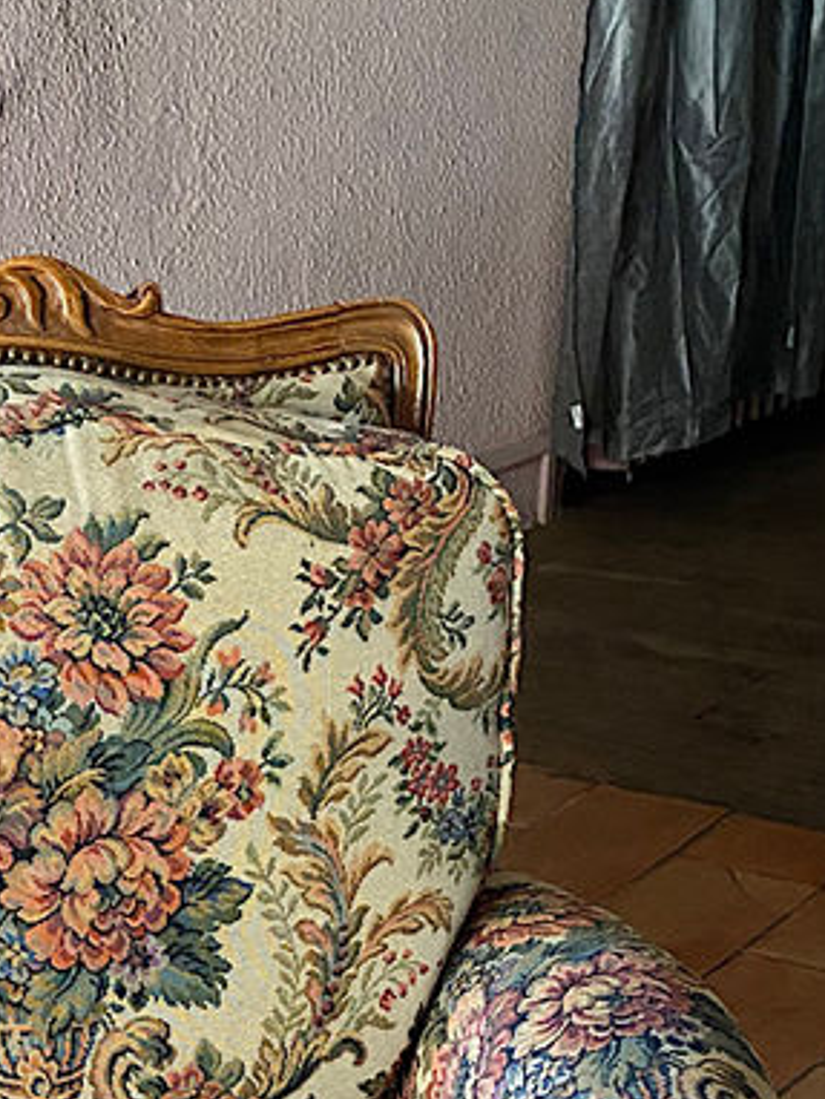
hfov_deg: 20.9
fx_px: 2158
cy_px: 1283
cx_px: 9
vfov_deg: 25.8
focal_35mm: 68
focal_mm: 4.25
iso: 320
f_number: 1.8
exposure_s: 1/60
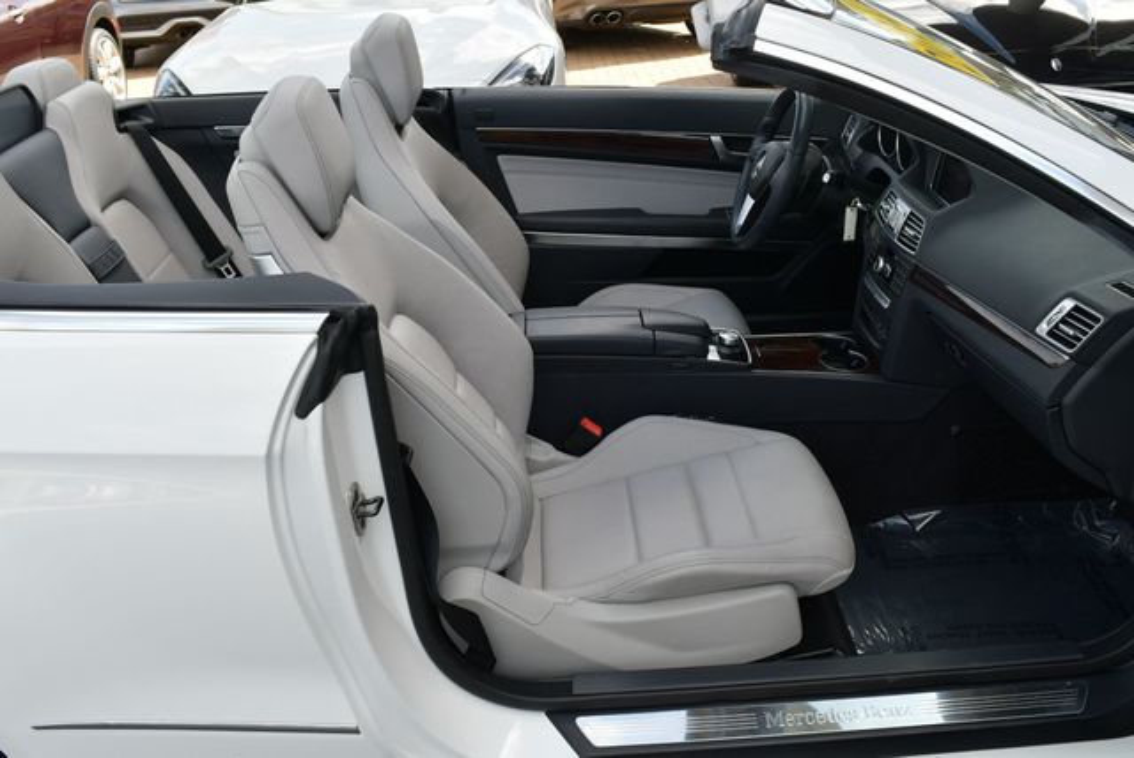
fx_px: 1135
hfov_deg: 53.1
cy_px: 379
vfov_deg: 36.9
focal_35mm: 36
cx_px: 567
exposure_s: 1/250
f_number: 7.1
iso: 200
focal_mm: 18
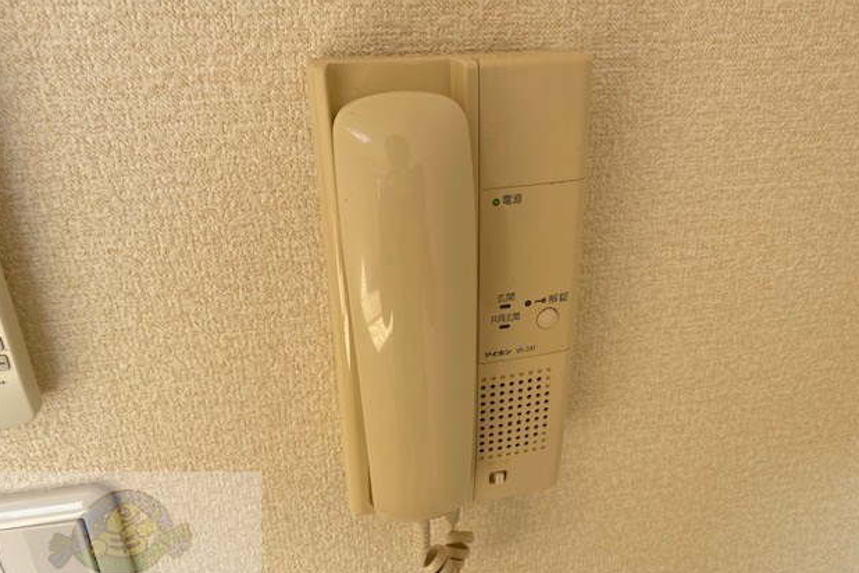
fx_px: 668
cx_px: 439
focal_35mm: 28
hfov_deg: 65.5
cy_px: 310
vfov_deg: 46.4
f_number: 1.8
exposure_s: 1/234
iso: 32
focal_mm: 4.25
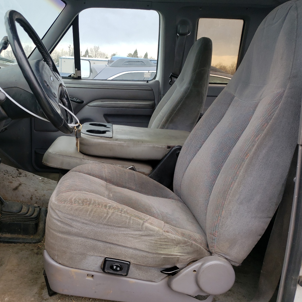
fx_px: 306
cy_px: 150
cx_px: 105
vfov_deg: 52.5
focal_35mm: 31
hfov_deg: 51.7
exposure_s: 1/312
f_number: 1.5
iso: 50
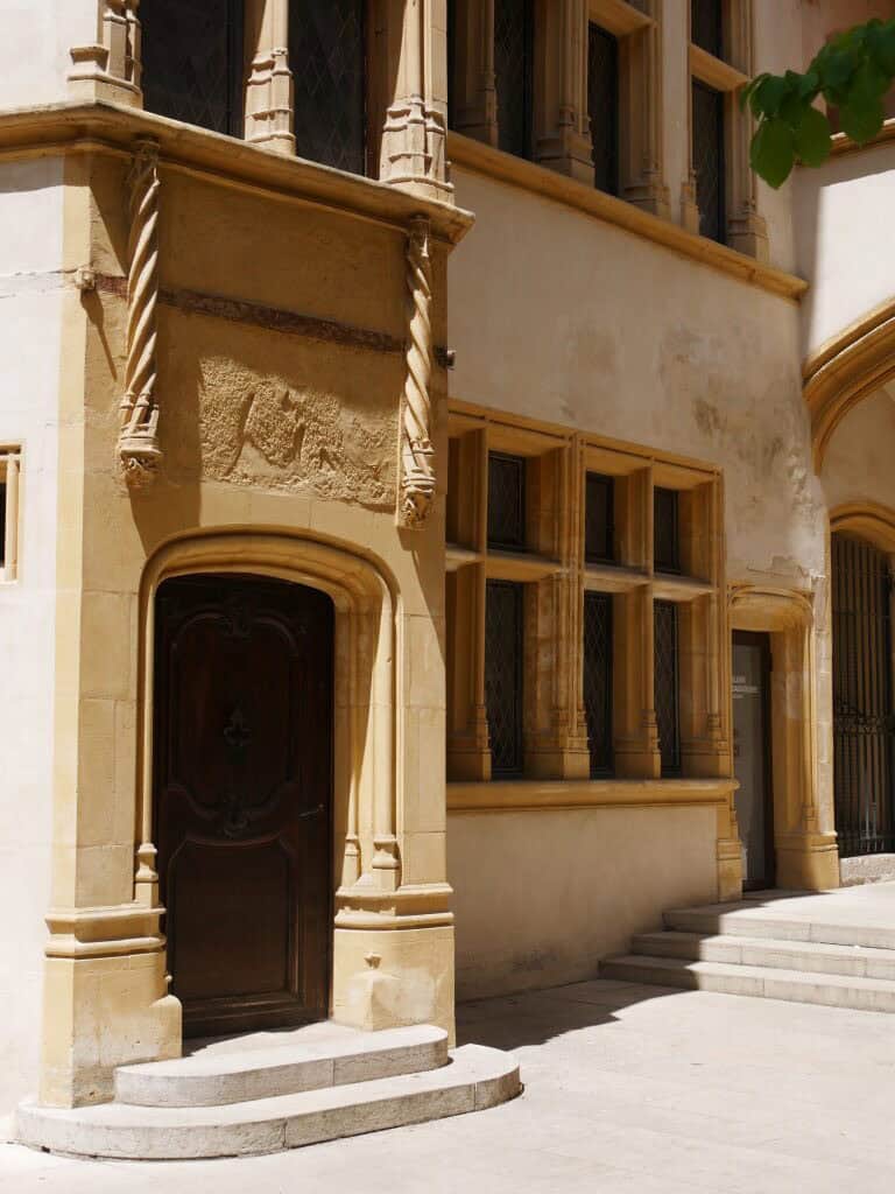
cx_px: 448
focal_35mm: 52
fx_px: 1793
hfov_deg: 28.0
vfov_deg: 36.8
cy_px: 597
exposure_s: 1/320
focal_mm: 26
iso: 200
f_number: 8
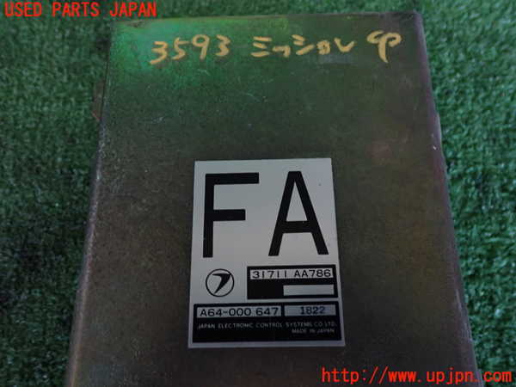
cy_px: 194
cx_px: 258
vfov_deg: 46.8
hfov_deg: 60.0
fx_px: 447
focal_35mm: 30
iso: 200
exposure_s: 1/30
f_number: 2.3
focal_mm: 5.4
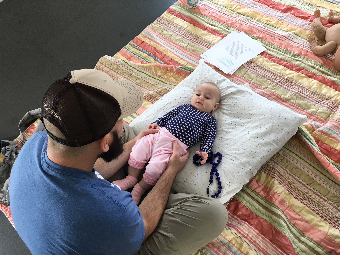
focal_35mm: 29
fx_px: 285
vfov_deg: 48.2
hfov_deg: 61.7
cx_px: 170
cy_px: 128
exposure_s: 1/30
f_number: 2.2
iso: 40
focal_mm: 4.15
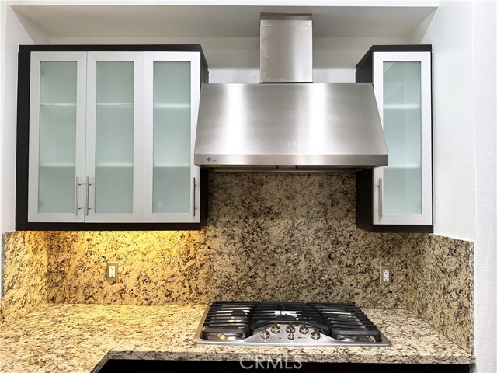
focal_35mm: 24
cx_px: 248
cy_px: 186
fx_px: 345
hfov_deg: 71.6
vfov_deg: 56.8
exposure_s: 1/60
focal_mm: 6.86
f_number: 1.78
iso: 125
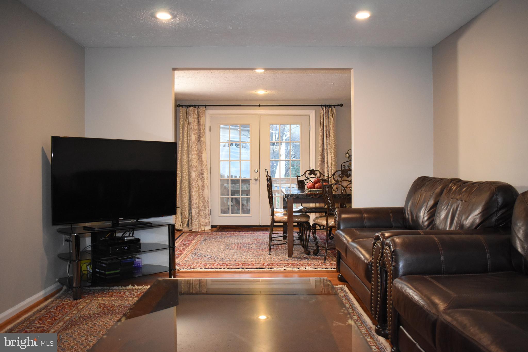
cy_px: 176
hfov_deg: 59.5
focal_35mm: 32
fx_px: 462
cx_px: 264
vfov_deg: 41.7
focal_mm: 21
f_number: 3.8
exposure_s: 1/200
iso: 3200
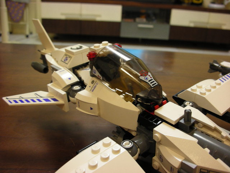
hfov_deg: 52.6
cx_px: 115
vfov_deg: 40.7
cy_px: 86
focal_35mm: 35
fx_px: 233
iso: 89
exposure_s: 1/4
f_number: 3
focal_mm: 5.8
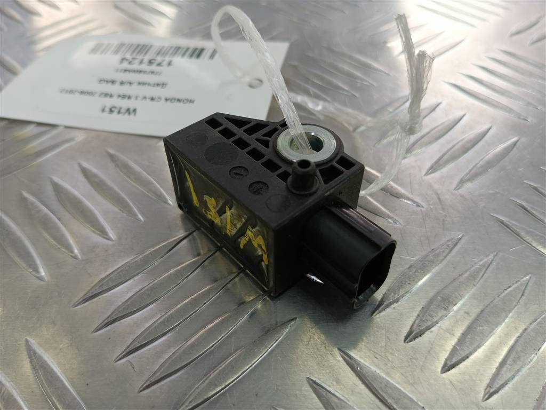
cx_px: 273
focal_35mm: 27
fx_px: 426
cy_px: 205
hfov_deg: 65.3
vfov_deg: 51.4
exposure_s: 1/100
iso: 116
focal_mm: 4.11
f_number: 1.6
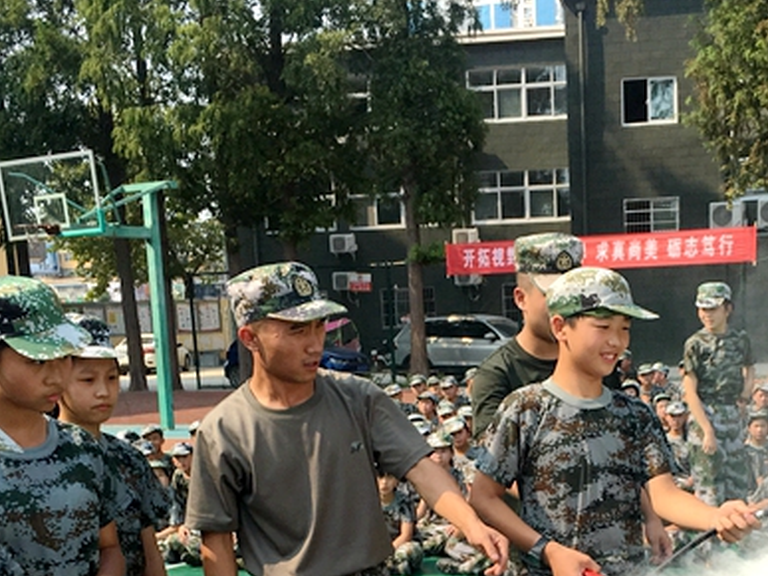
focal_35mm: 60
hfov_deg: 31.9
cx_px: 510
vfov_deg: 23.3
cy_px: 590
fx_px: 1331
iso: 25
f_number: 2.2
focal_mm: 4.15
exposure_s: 1/1040
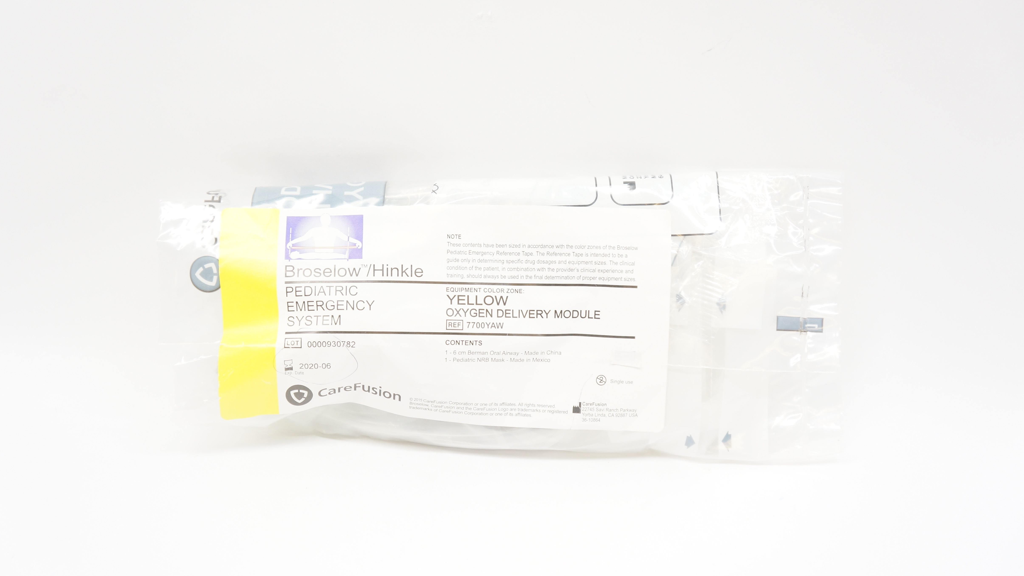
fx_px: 1385
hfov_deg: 40.6
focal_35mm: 51
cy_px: 311
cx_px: 510
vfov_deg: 23.5
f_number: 4.5
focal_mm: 32
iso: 400
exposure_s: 1/60
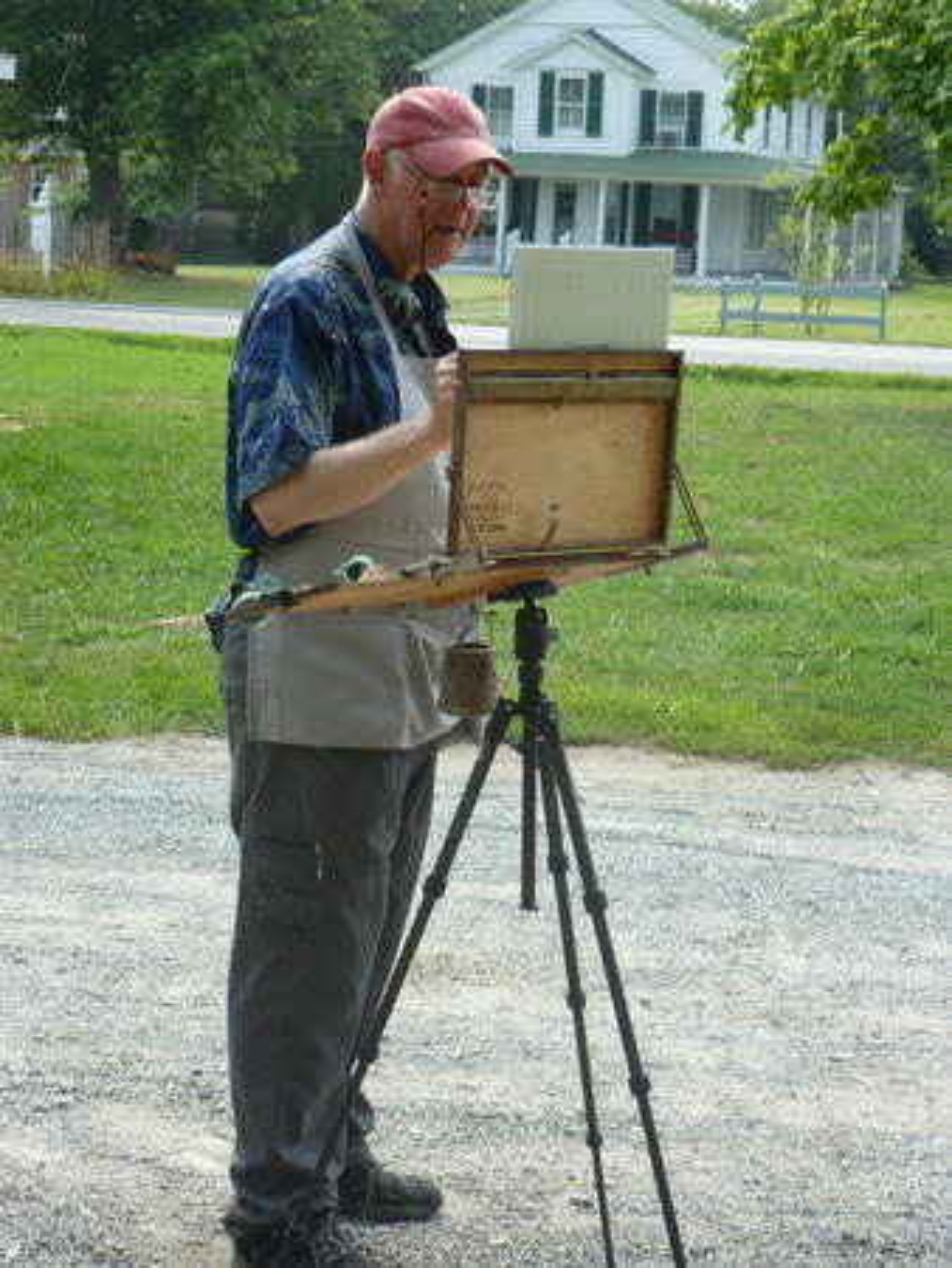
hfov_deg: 22.6
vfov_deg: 29.8
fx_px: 2381
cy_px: 634
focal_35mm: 65
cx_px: 476
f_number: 4.6
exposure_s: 1/160
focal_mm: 11.7
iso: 100
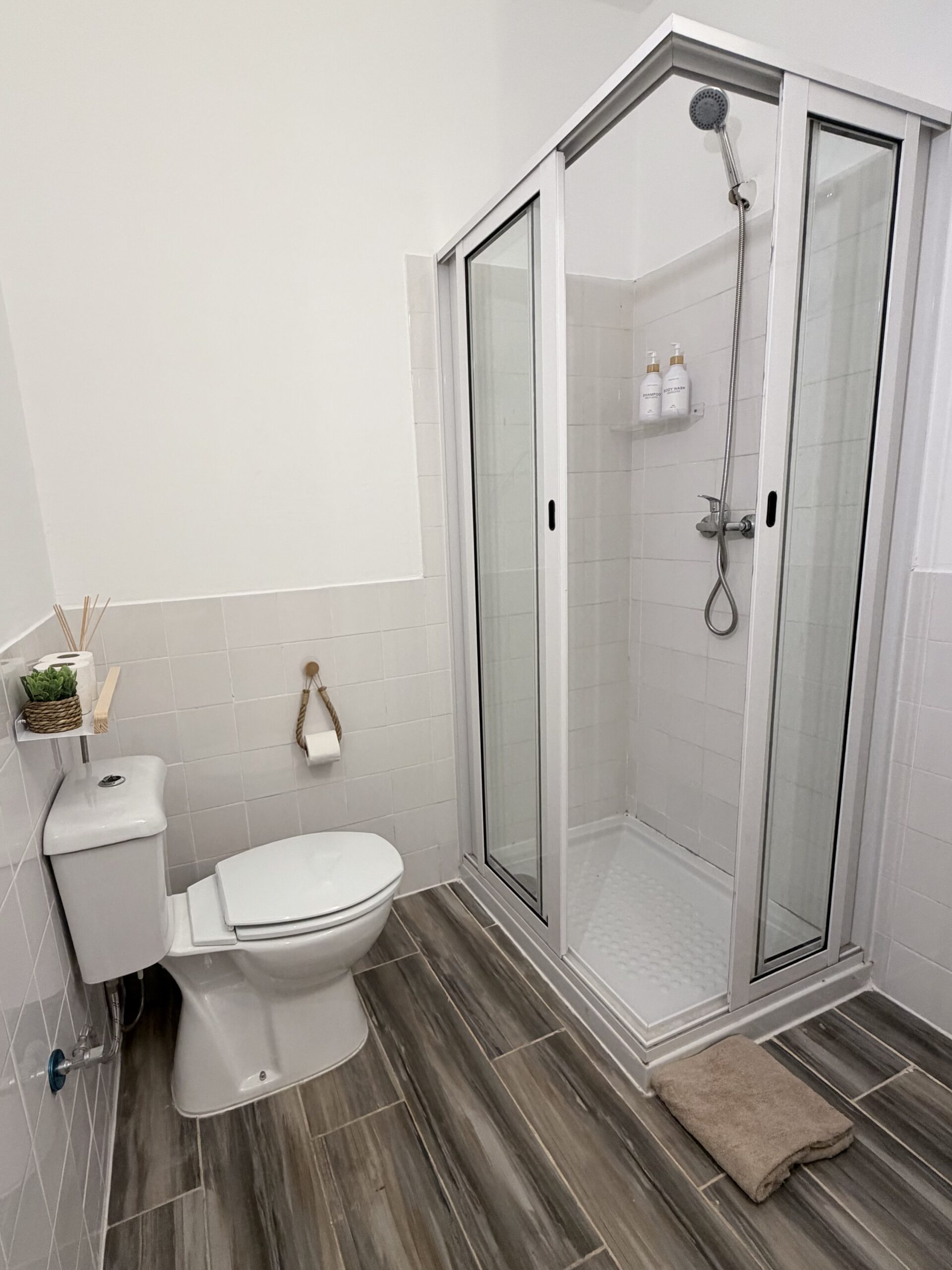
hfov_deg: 85.7
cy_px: 635
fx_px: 513
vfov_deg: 102.1
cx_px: 476
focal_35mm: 14
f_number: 2.2
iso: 250
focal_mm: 2.22
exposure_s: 1/50
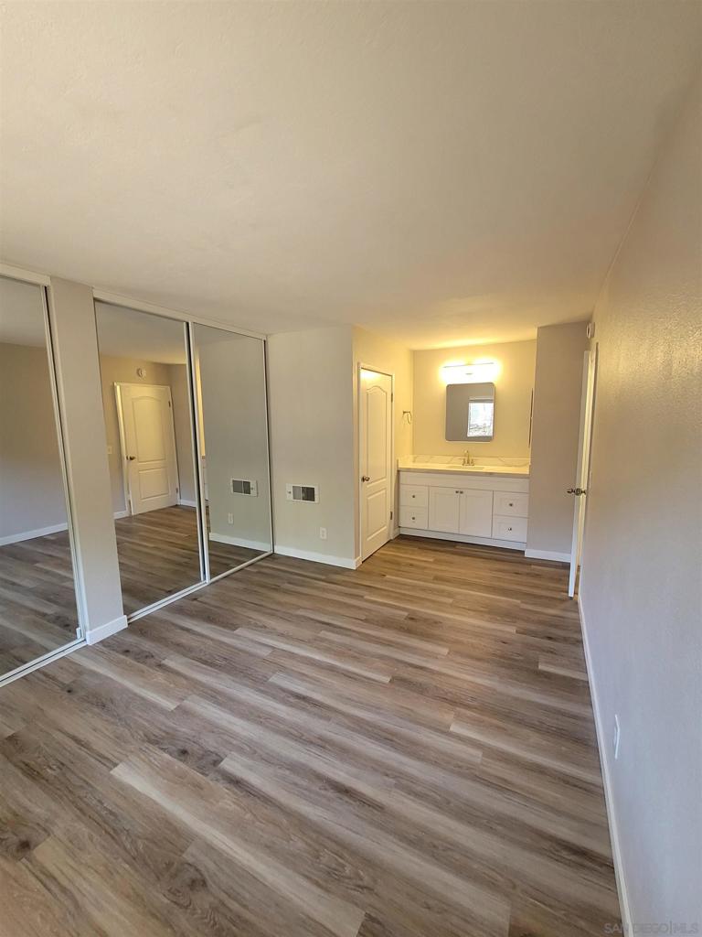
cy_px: 468
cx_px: 351
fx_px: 352
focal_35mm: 13
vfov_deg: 106.2
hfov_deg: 89.9
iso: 250
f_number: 2.2
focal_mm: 2.2
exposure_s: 1/60
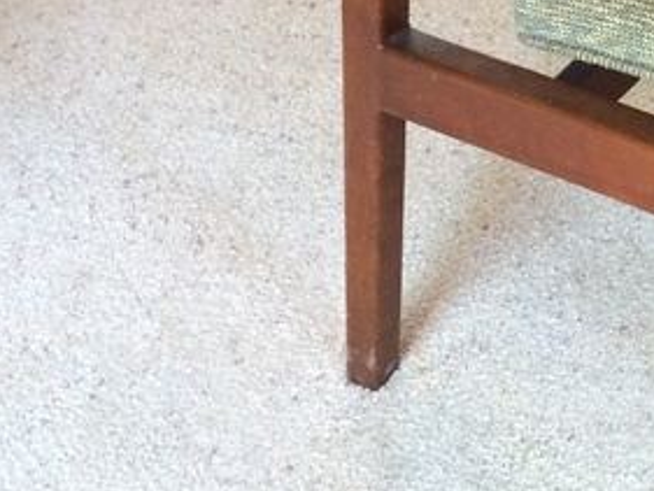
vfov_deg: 15.1
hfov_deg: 18.2
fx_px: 1815
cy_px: -36
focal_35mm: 96
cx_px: 984
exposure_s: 1/30
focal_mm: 4.12
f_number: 2.2
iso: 125
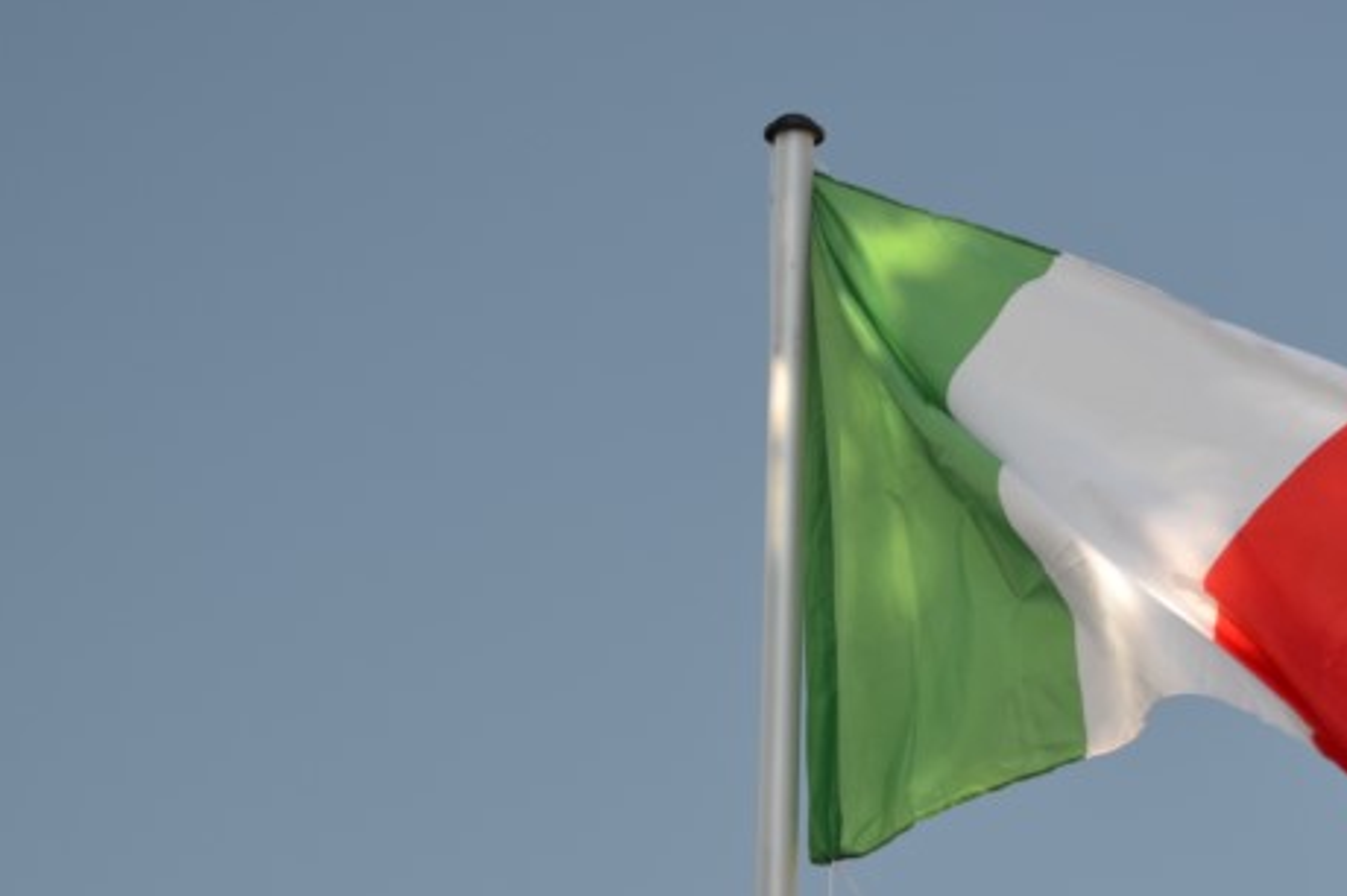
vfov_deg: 4.9
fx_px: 10544
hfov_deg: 7.3
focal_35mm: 282
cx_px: 1022
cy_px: 550
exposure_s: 1/125
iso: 100
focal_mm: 120
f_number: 5.6
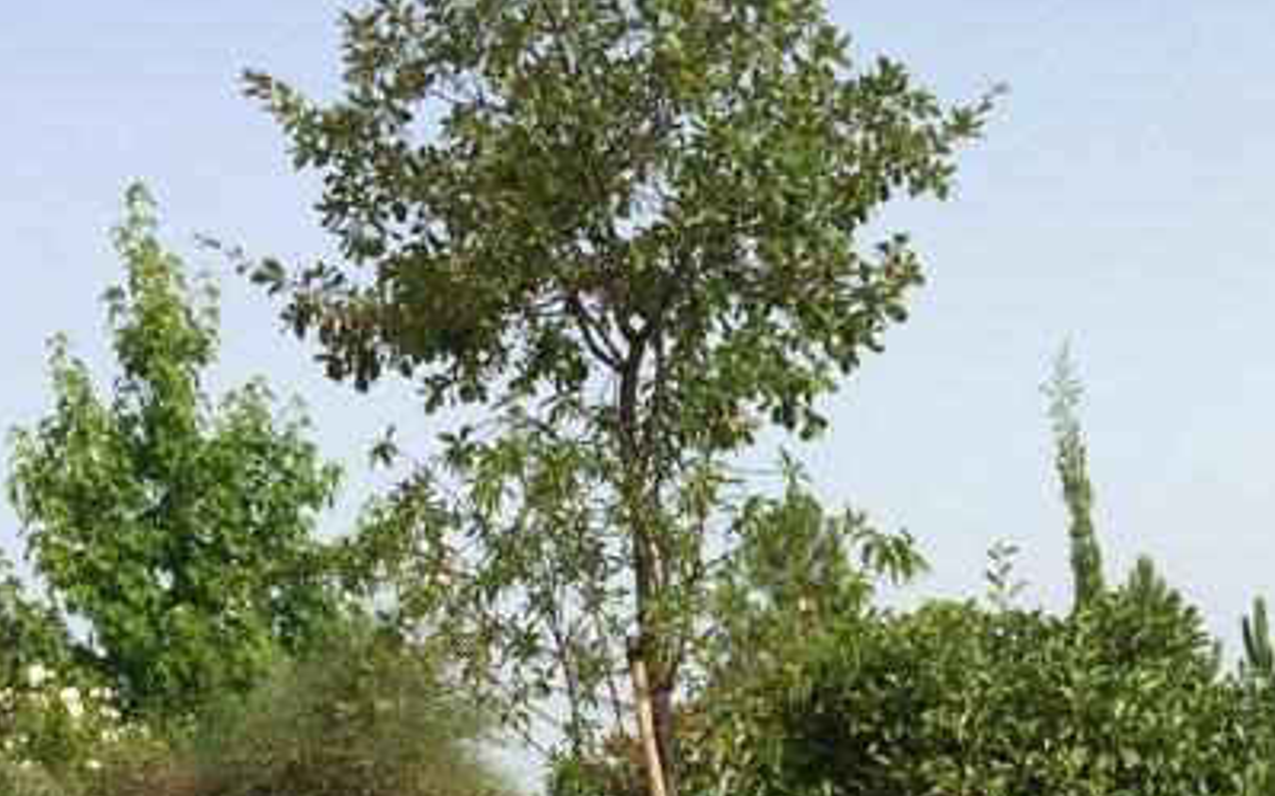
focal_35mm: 74
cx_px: 987
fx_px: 2570
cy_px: 713
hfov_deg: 27.4
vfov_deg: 17.3
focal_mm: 4.15
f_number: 2.2
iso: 25
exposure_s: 1/1054
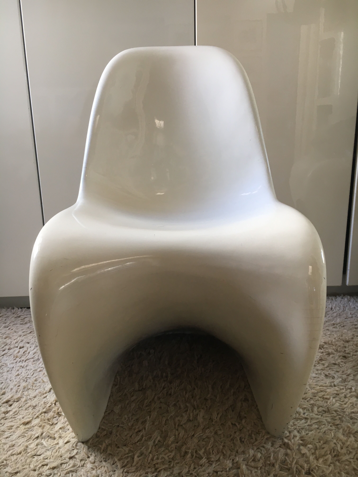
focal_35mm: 29
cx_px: 179
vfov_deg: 61.7
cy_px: 238
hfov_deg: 48.2
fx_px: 400
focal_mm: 4.15
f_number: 2.2
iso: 64
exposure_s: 1/33
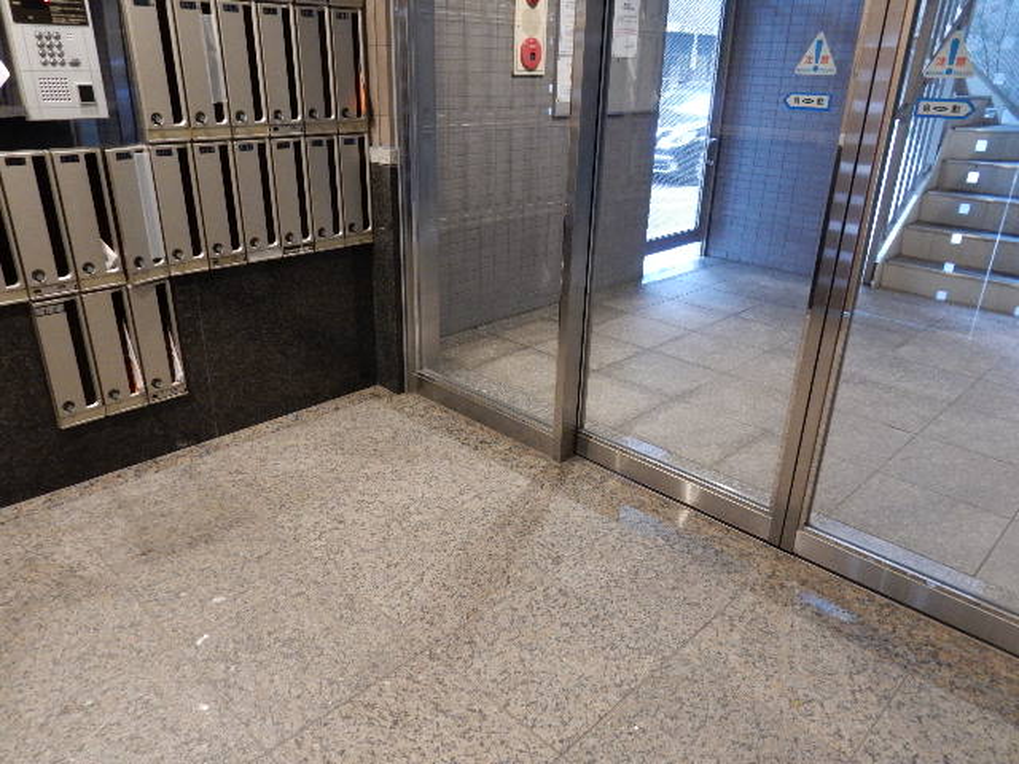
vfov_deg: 54.9
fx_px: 736
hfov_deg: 69.4
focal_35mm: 25
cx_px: 510
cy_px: 382
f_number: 3.7
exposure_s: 1/8
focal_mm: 4.5
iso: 560
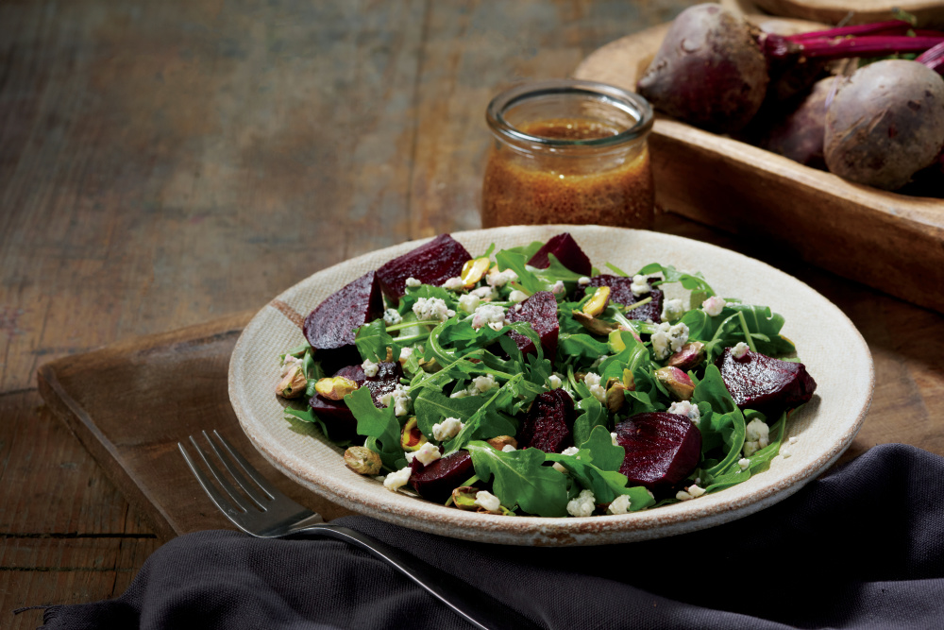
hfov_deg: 19.5
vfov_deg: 13.0
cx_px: 472
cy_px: 315
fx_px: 2754
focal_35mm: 105
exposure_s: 1/125
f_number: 16
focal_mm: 105
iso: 400
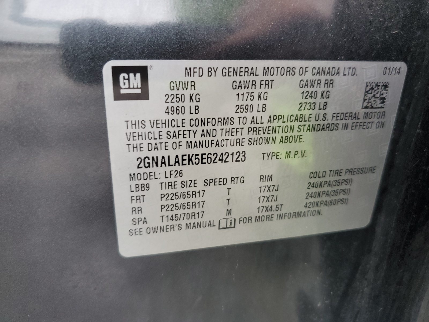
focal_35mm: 26
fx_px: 322
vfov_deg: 53.1
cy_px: 161
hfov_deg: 67.3
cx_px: 214
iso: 69
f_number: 1.5
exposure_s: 1/120
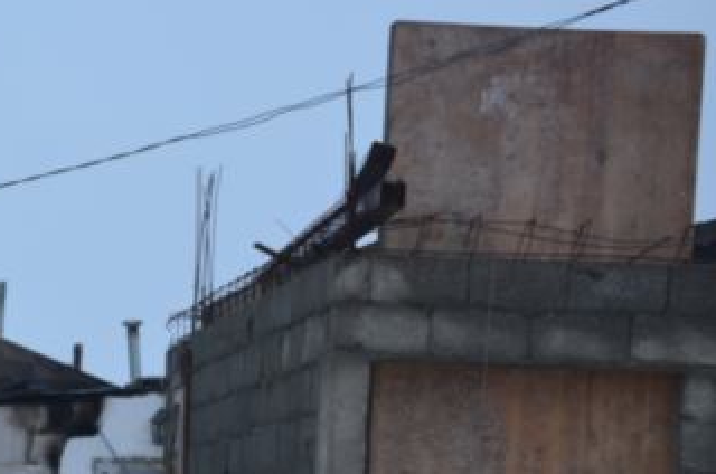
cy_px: 548
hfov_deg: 15.3
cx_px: -110
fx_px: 2585
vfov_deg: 10.3
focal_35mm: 130
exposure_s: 1/50
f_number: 4.2
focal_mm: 35
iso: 200
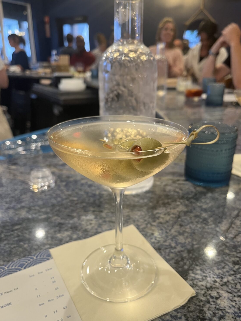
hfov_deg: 51.3
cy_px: 163
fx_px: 251
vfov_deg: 65.3
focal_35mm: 27
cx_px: 123
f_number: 1.6
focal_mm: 5.1
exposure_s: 1/60
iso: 200
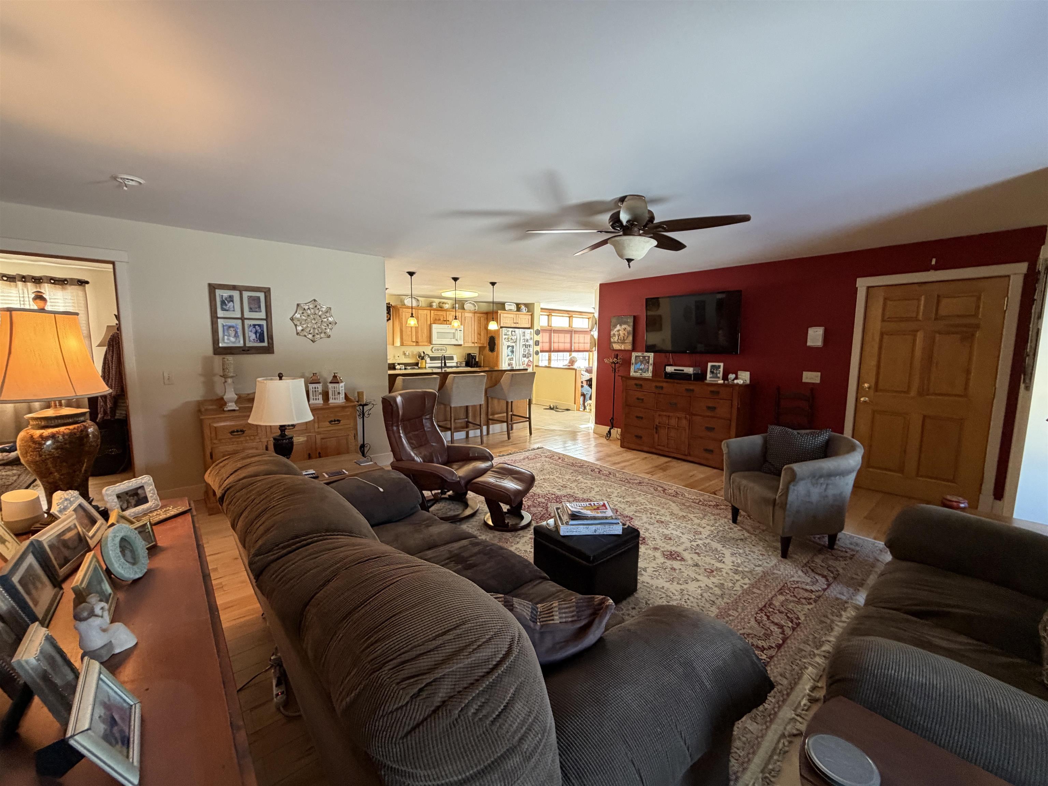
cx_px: 524
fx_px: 424
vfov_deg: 85.7
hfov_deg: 102.1
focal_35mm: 14
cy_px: 393
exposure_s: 1/60
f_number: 2.2
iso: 320
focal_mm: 2.22
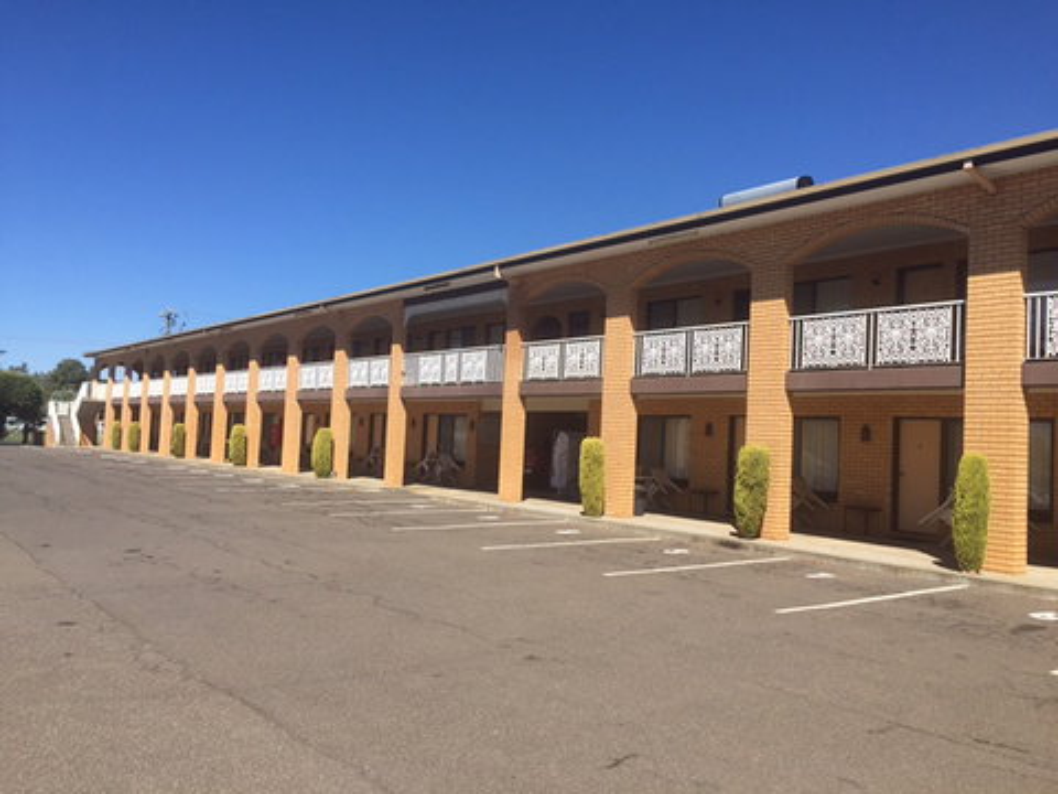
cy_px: 397
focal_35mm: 29
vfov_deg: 48.2
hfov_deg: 61.7
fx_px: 886
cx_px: 529
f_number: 2.2
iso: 32
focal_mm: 4.15
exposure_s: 1/2475
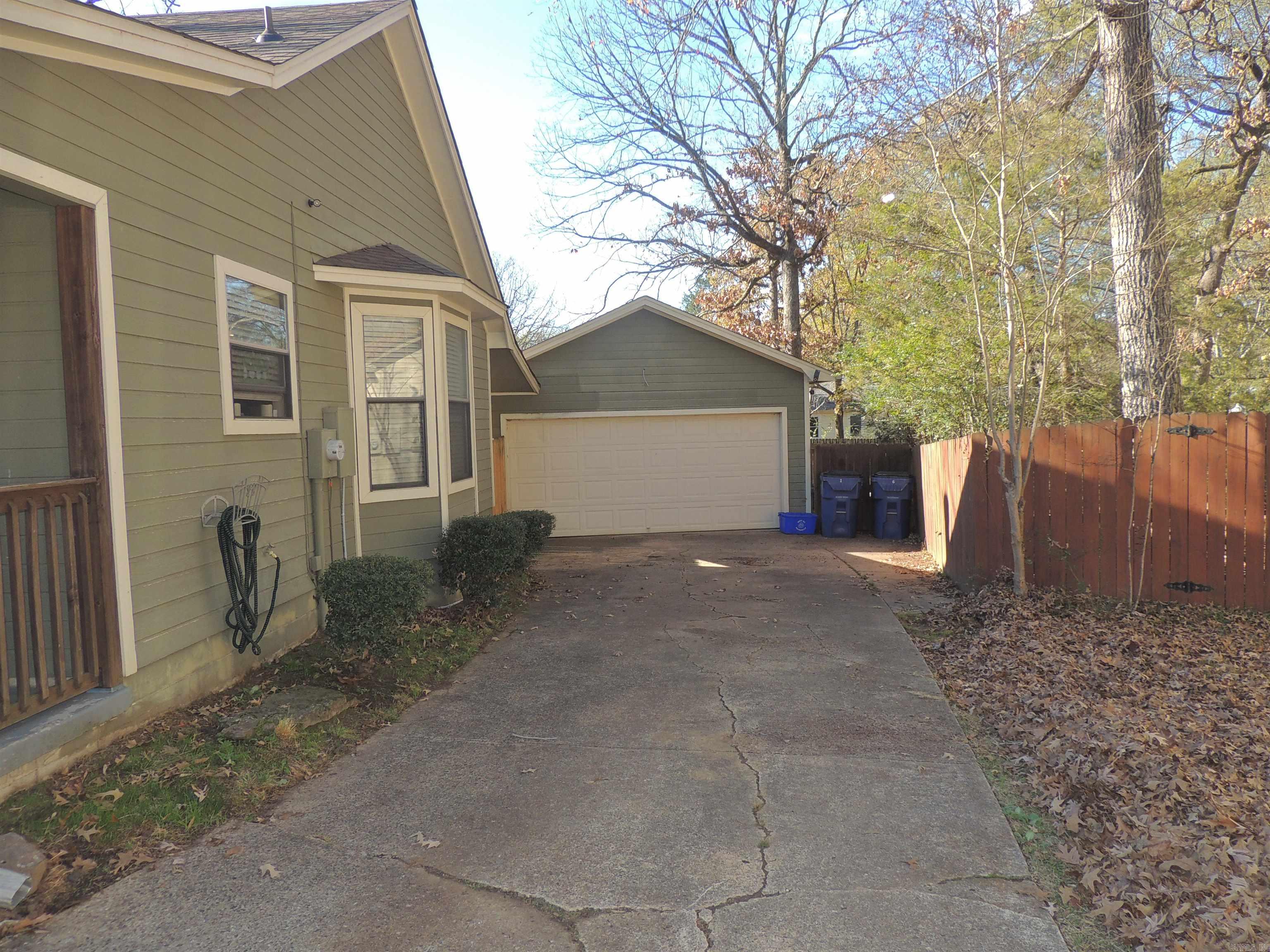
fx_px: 881
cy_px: 476
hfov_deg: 71.6
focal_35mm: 24
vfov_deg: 56.8
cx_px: 635
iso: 100
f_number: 3
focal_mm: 4.3
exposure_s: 1/250
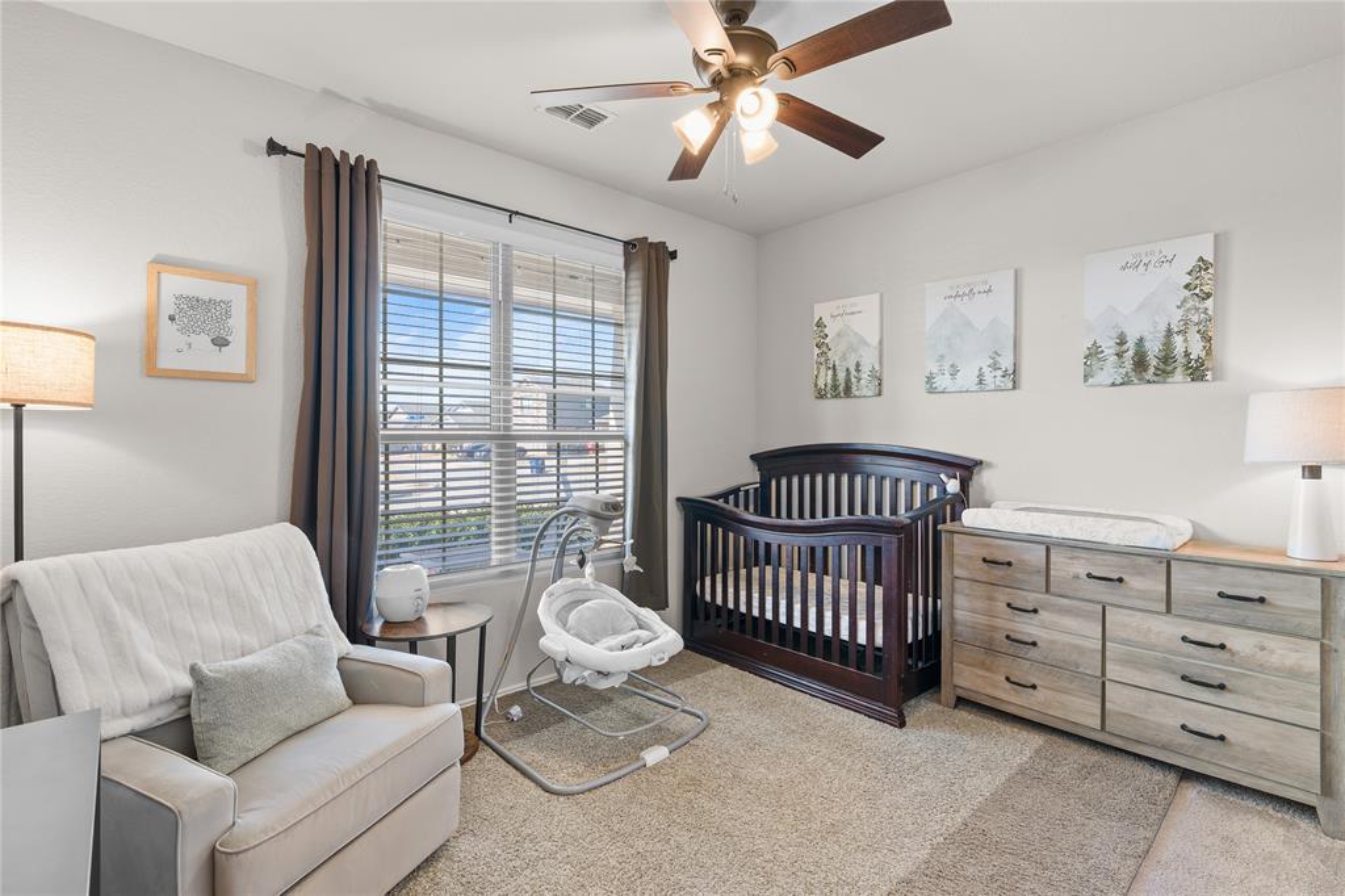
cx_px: 672
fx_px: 598
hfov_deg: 96.8
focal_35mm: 16
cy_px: 448
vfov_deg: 73.7
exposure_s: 1.3
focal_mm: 16
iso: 100
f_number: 8
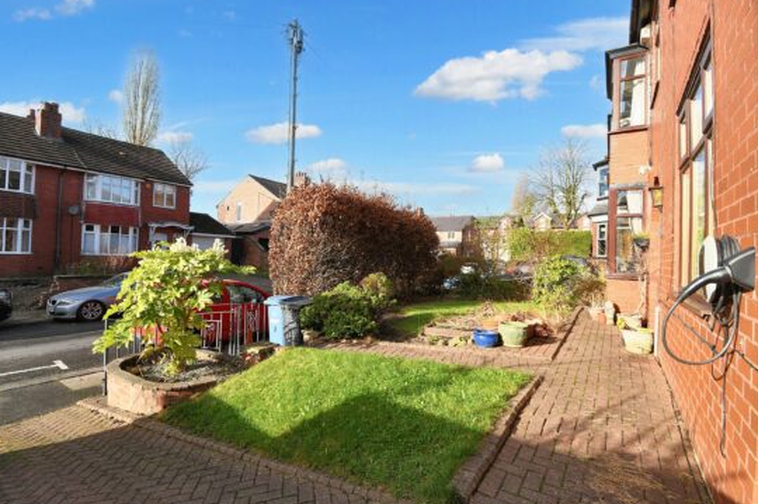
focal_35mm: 16
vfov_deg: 73.6
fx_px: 337
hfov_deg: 96.8
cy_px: 251
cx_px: 371
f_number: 6.3
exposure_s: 1/160
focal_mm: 10
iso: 100
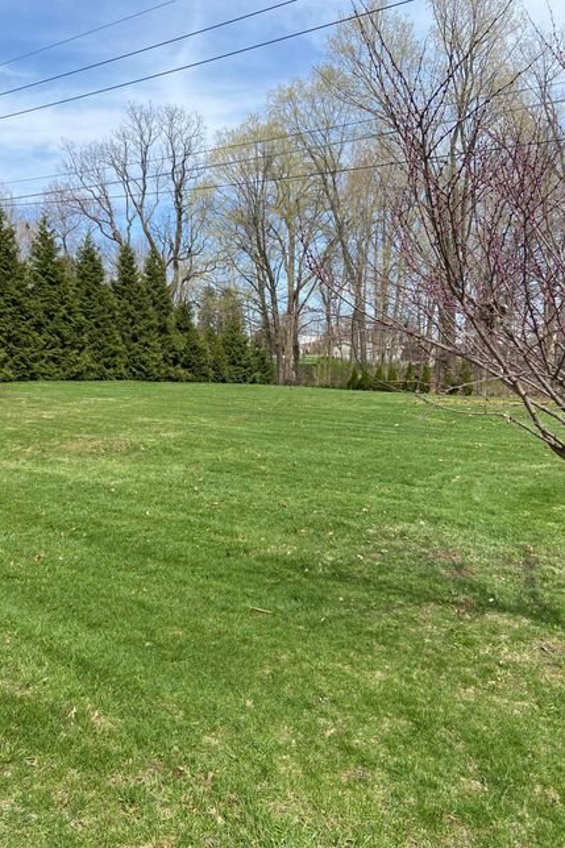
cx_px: 238
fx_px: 659
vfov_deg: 65.5
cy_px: 437
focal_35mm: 28
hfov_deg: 46.2
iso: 32
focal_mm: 4.25
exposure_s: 1/2105
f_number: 1.8
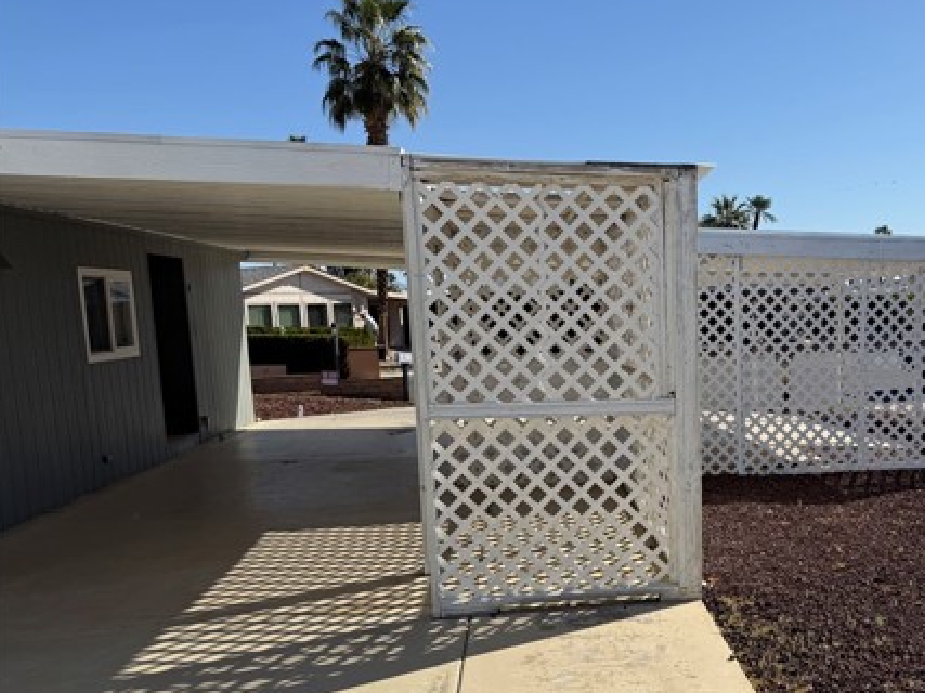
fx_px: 962
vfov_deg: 39.2
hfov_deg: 49.5
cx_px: 685
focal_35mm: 36
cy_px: 453
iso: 80
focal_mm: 6.76
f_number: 1.78
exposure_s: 1/7353
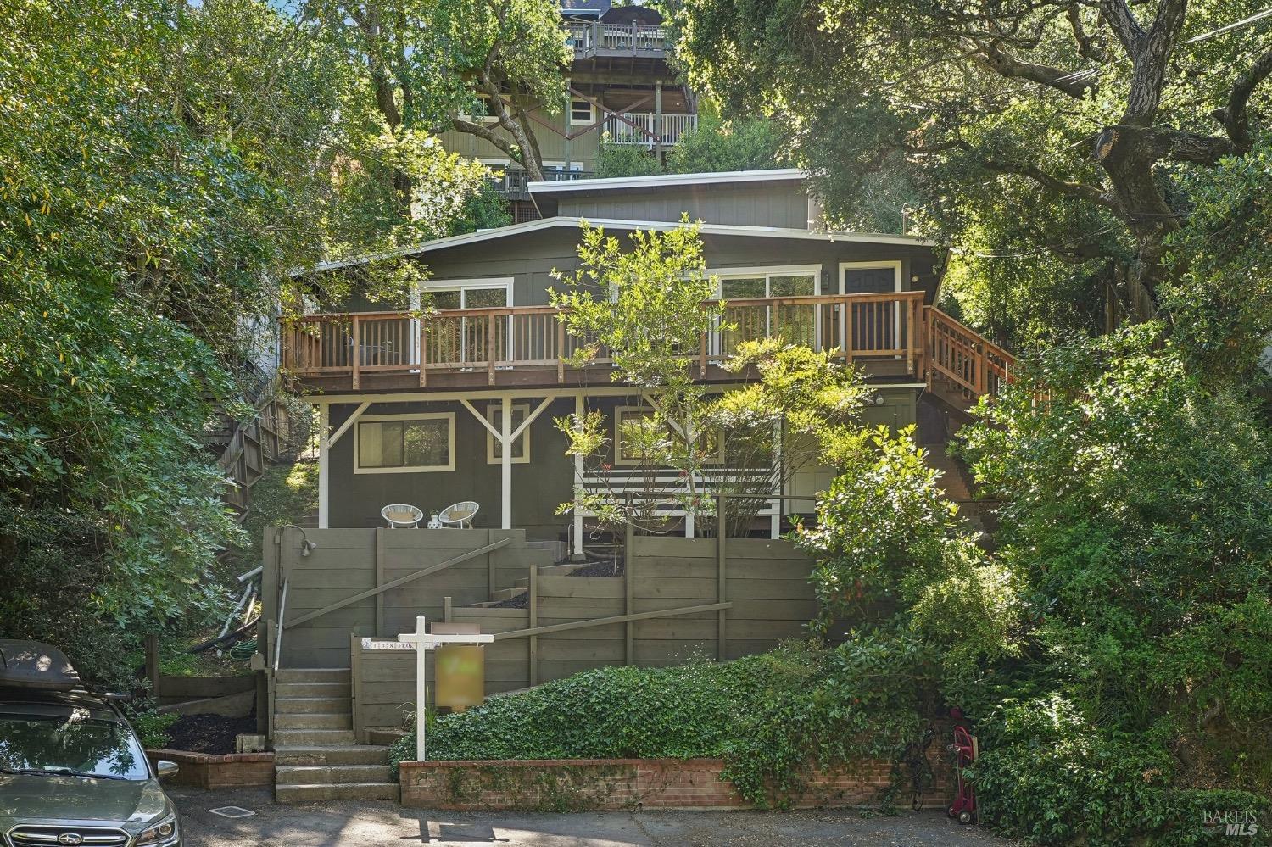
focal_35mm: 34
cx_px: 636
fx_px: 1201
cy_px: 424
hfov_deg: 55.8
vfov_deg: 38.9
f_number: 8
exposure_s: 1/40
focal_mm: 22.9
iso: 250
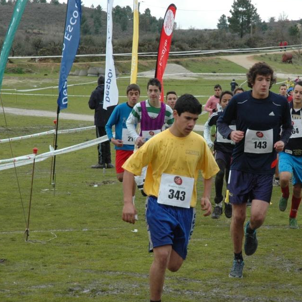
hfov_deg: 12.1
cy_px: 149
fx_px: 1421
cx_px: 231
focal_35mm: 144
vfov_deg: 12.1
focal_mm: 70
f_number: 10
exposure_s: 1/400
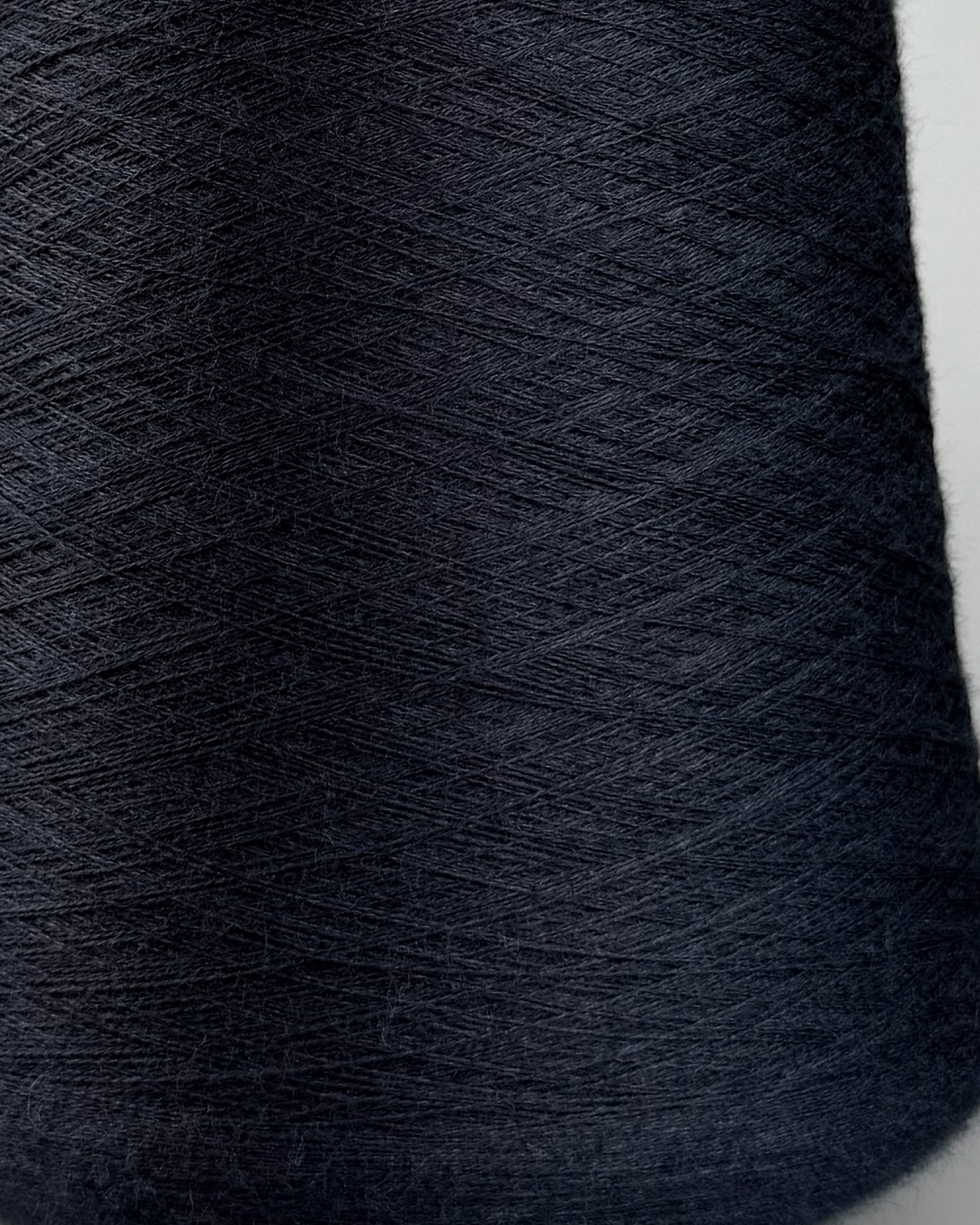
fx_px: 1233
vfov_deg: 52.6
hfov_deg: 43.2
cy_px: 512
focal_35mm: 34
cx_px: 408
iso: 80
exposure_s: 1/445
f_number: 1.78
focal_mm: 6.76
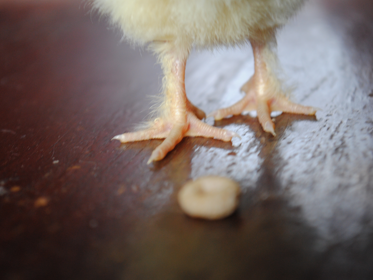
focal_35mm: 90
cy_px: 140
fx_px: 965
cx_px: 203
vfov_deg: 16.5
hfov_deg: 21.9
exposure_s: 1/20
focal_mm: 55
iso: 400
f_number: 5.6
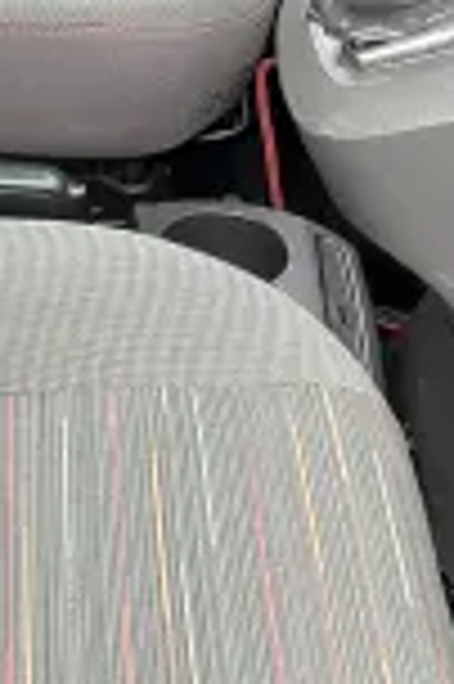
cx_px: -292
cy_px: 36
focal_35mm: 101
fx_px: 1915
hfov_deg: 12.6
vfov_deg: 19.8
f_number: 1.8
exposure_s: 1/50
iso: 205
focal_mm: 5.56
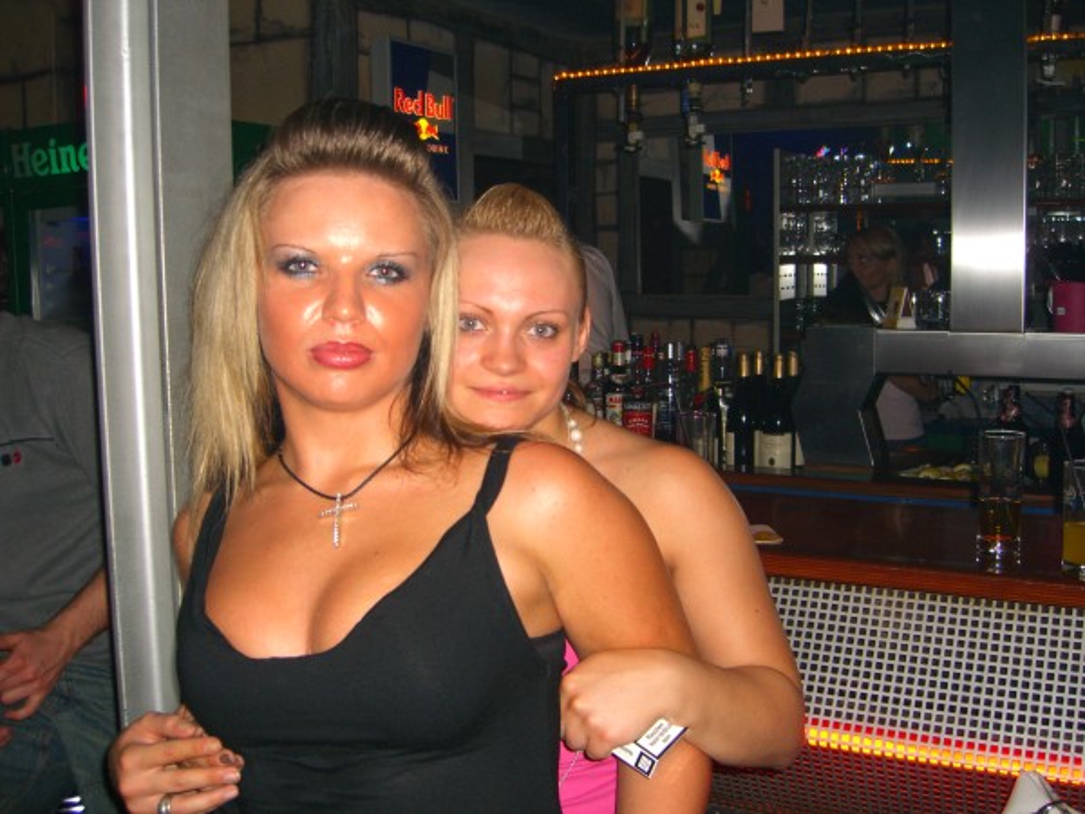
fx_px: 1191
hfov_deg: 49.0
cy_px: 407
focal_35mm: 38
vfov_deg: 37.7
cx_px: 542
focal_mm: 7.9
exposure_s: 1/60
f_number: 2.8
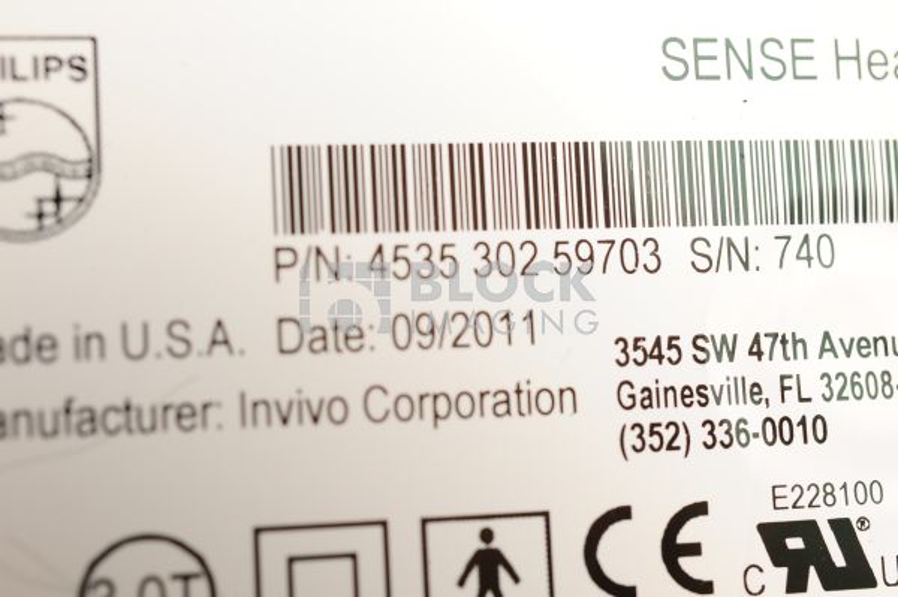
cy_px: 298
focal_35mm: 50
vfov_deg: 26.9
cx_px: 449
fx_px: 1246
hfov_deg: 39.6
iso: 1600
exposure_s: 1/125
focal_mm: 50
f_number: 10
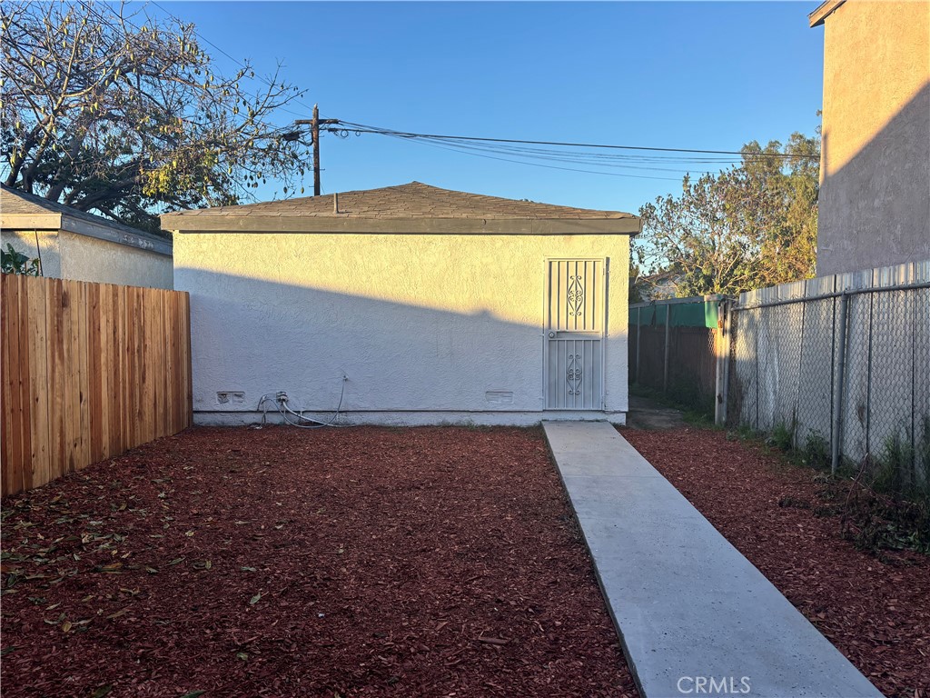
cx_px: 465
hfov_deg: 67.3
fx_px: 699
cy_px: 349
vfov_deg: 53.1
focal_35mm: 26
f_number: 1.6
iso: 50
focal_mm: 5.96
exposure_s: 1/1220
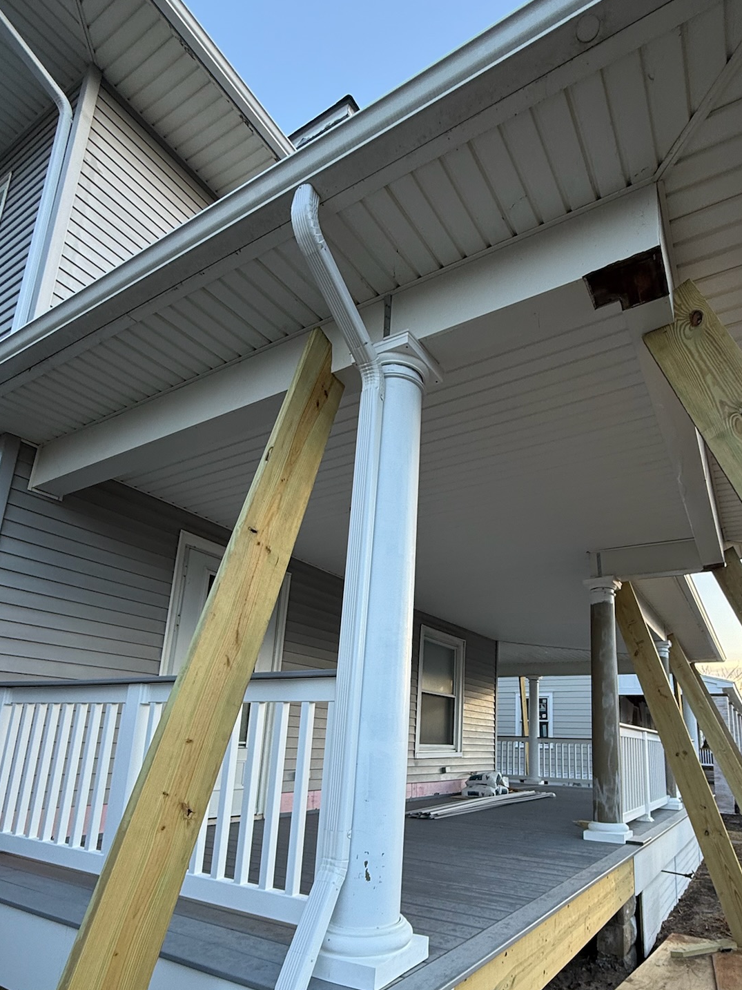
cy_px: 624
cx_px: 451
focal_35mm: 20
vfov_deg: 80.1
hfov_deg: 65.2
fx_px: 572
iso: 50
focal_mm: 2.22
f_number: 2.2
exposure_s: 1/193
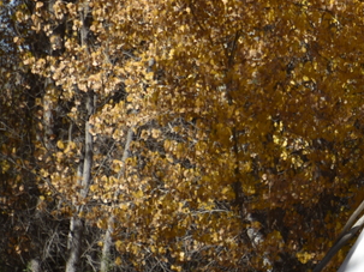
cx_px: 481
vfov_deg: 1.2
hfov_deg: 1.6
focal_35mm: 1219
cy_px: 93
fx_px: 12813
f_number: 6.3
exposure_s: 1/640
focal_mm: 300
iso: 100
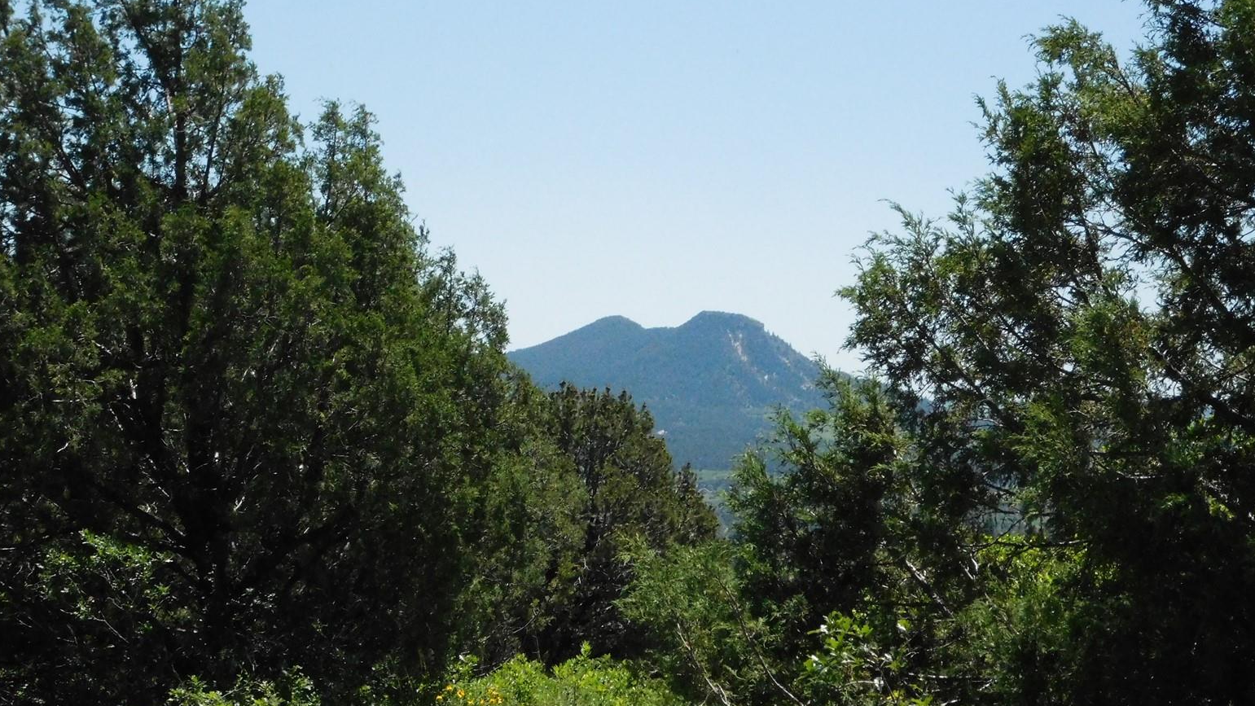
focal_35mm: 112
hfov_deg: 19.1
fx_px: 3727
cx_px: 621
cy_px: 380
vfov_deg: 10.8
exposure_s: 1/1250
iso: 800
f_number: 9.2
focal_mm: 17.6
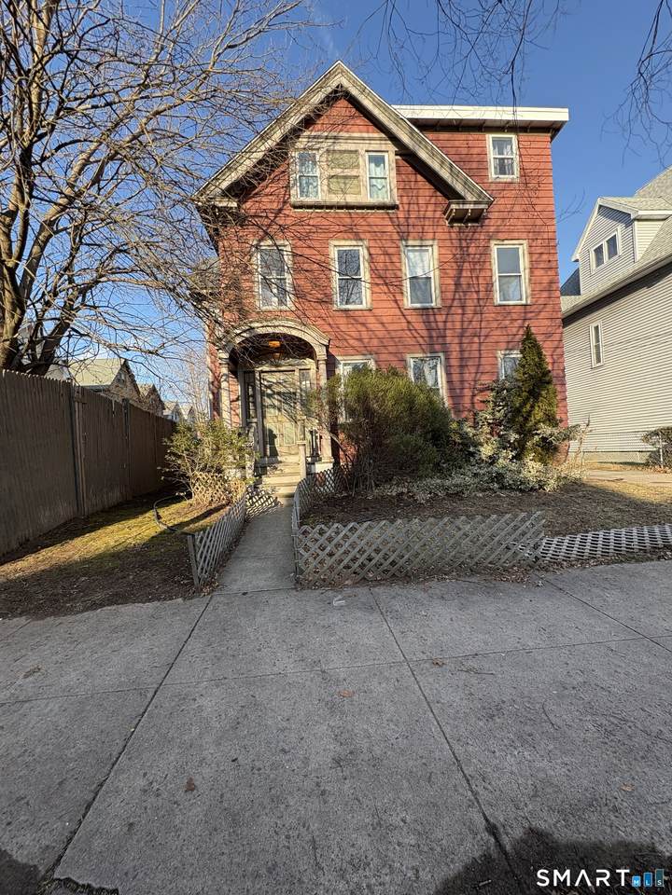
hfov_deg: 85.7
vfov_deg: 102.1
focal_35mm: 14
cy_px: 448
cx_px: 336
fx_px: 362
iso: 50
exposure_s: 1/425
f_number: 2.2
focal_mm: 2.22
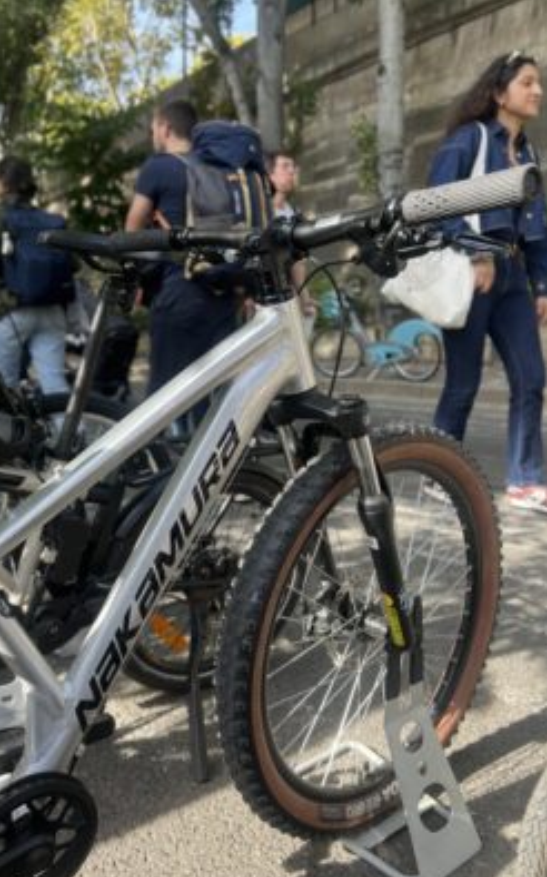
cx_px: 220
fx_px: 668
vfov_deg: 66.5
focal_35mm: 28
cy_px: 441
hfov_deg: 44.3
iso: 50
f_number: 1.5
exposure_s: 1/468
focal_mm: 5.7
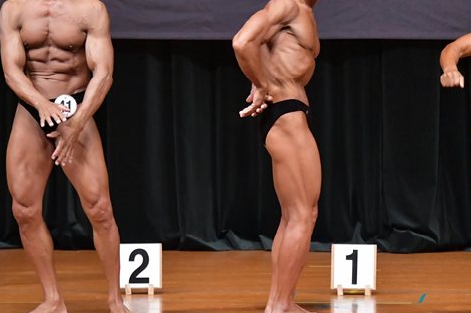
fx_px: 5140
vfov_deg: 3.5
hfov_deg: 5.2
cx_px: 324
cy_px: 113
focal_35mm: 393
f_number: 5.6
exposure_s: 1/400
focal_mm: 160
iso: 6400
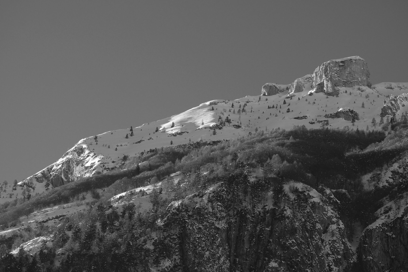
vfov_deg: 9.6
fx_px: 1621
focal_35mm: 143
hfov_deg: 14.3
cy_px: 136
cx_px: 204
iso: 250
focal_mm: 95.4
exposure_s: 1/220
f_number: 8
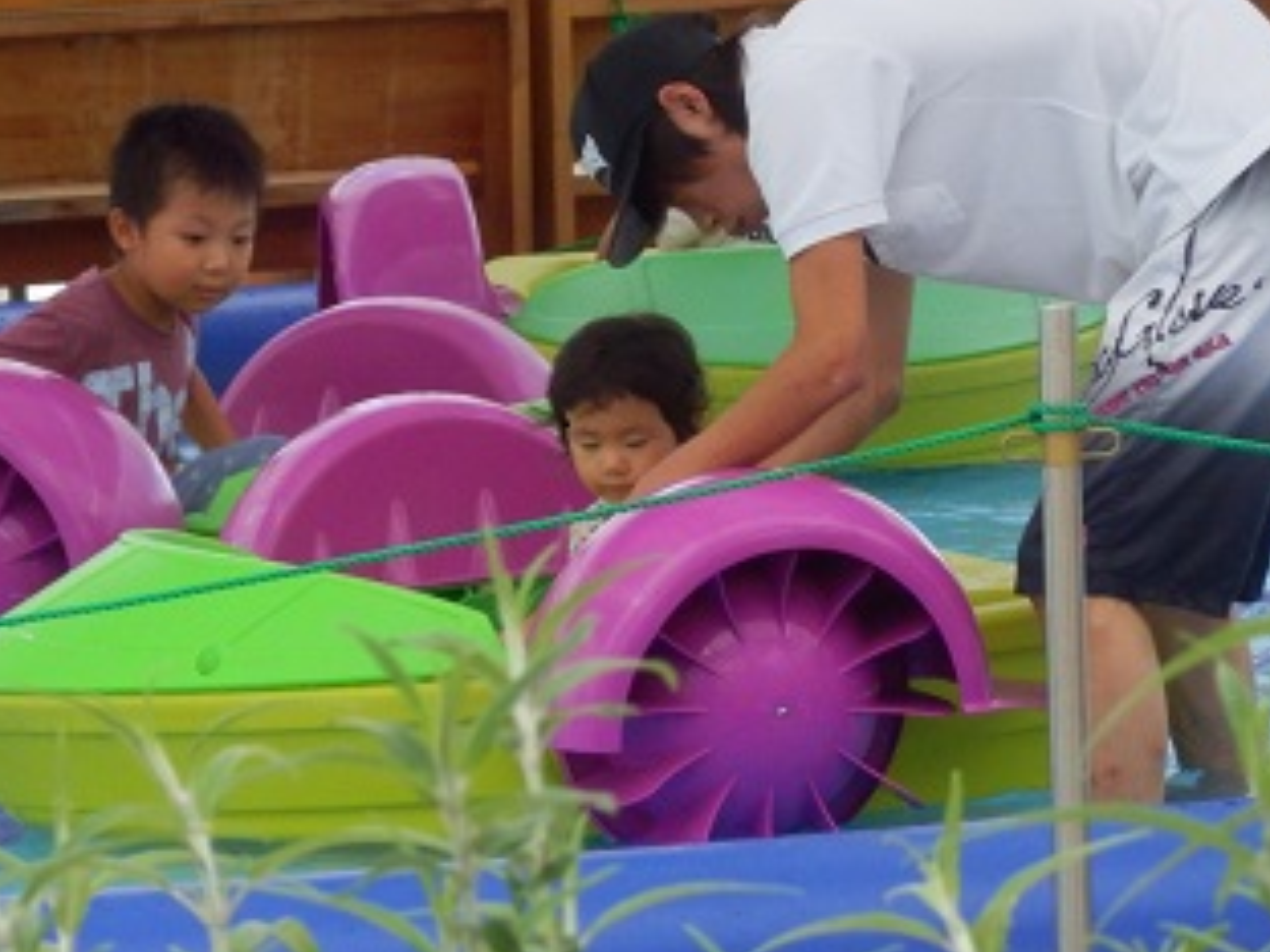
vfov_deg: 3.8
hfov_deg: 5.1
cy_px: 69
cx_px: 269
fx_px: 14382
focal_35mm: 392
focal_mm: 36.5
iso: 320
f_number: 5.9
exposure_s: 1/160
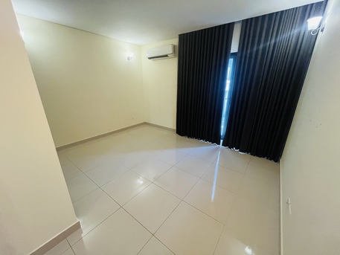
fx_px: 128
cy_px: 128
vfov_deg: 89.9
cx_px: 170
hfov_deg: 106.2
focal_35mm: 13
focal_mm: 1.57
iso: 500
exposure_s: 1/50
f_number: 1.8
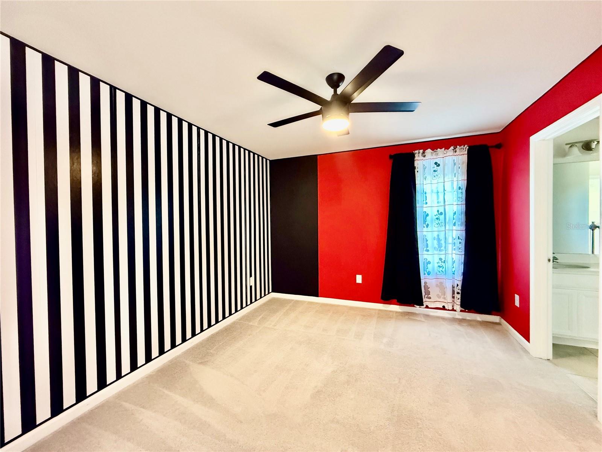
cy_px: 226
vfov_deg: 85.7
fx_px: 243
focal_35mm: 14
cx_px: 301
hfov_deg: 102.1
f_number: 2.2
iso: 1000
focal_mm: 2.22
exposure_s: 1/60
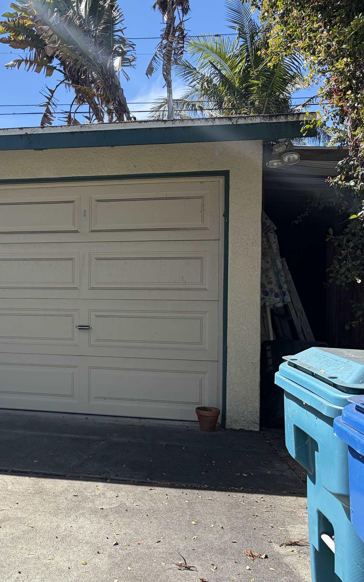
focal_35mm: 39
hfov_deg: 30.6
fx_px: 619
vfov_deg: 50.4
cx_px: 8
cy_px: 300
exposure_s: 1/1953
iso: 50
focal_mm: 5.96
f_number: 1.6
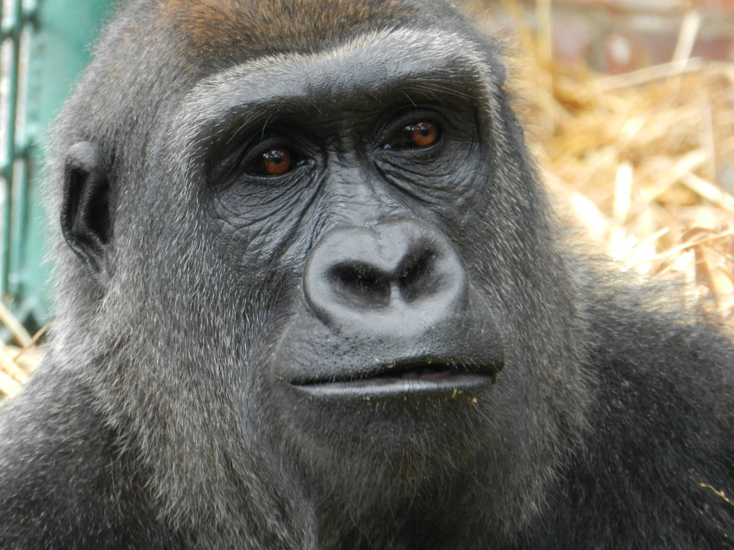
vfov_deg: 2.8
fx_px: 11408
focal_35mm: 538
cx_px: 367
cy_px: 275
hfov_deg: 3.7
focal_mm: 95.6
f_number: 5.7
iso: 400
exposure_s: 1/30
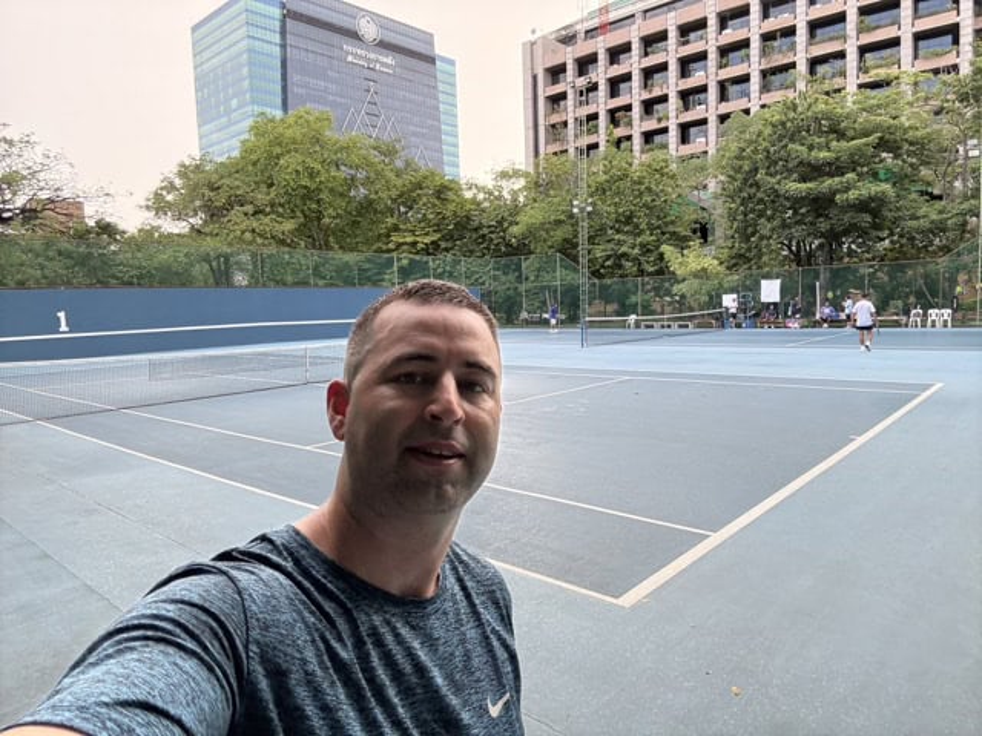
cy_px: 368
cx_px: 491
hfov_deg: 73.9
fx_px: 652
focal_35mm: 23
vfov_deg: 58.9
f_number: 1.9
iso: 80
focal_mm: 2.7
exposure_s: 1/132
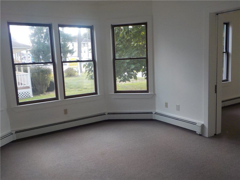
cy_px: 90
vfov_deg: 46.8
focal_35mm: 30
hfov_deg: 60.0
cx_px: 120
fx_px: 208
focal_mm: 4.1
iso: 125
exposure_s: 1/50
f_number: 3.3
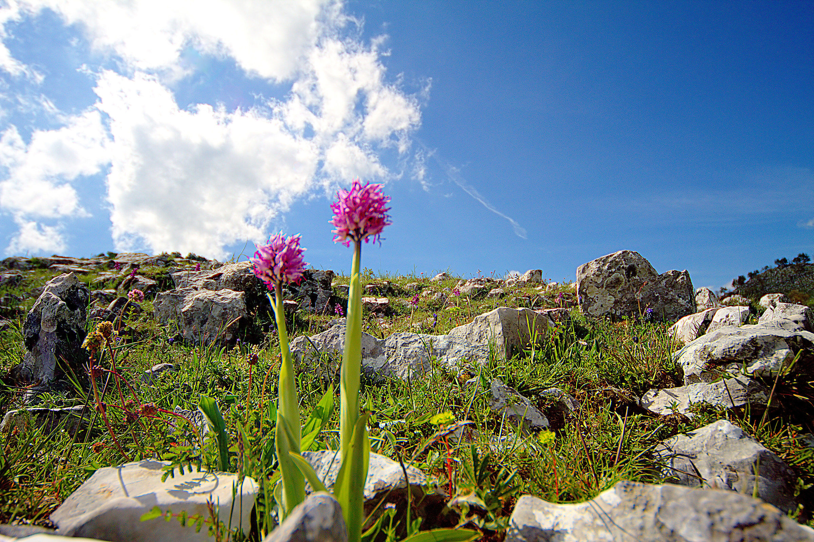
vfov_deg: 64.5
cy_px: 271
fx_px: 429
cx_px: 407
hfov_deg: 86.9
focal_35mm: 19
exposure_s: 1/1600
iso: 100
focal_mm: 12
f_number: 4.5
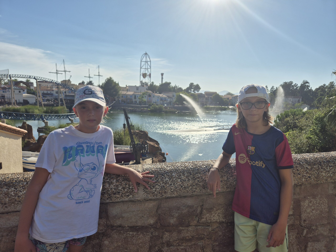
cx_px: 168
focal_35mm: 23
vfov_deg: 58.9
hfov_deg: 73.9
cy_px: 126
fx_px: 223
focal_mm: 5.4
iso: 25
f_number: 1.8
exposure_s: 1/4288
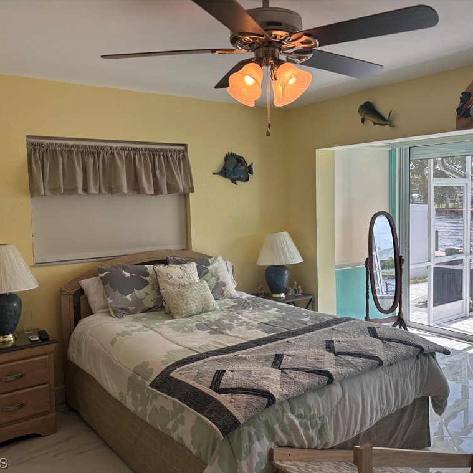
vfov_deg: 52.5
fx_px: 479
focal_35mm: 31
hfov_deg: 52.5
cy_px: 238
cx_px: 251
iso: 40
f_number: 1.6
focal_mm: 5.96
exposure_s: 1/209
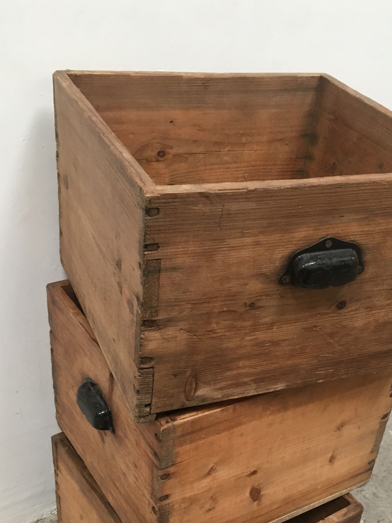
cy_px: 377
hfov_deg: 32.1
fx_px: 679
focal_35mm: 45
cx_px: 231
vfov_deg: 41.1
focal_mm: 4.15
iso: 64
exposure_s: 1/33
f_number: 2.2
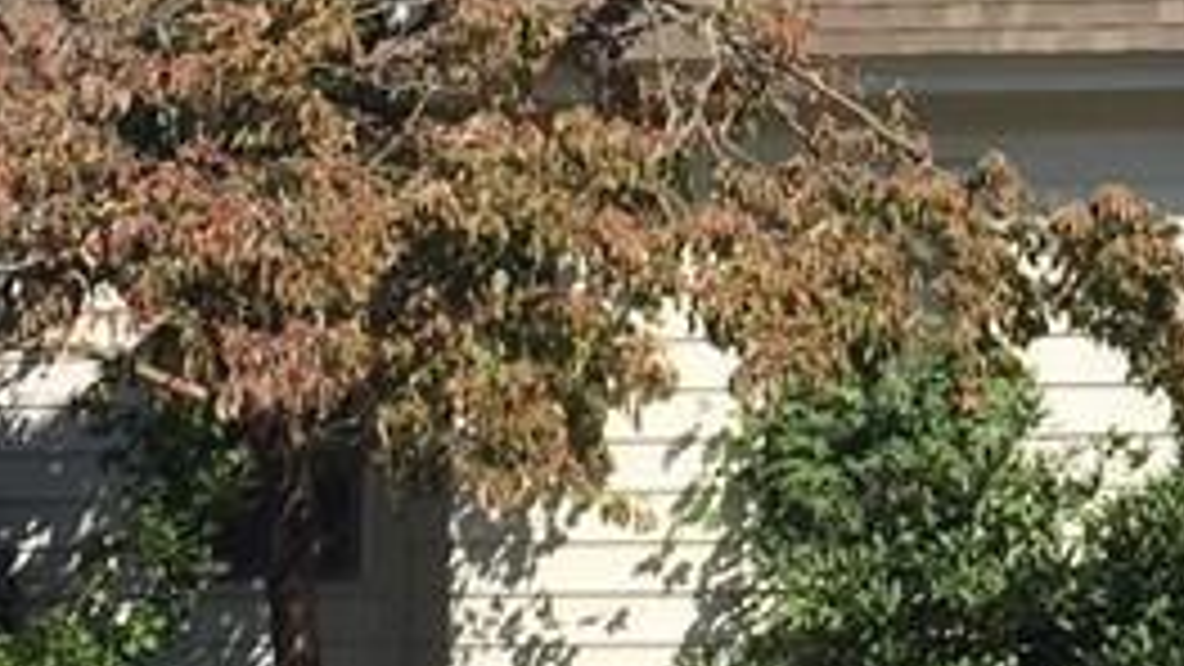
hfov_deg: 17.0
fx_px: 3862
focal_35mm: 123
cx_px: 1220
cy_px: -54
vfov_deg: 9.8
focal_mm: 4.15
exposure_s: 1/1980
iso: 32
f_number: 2.2
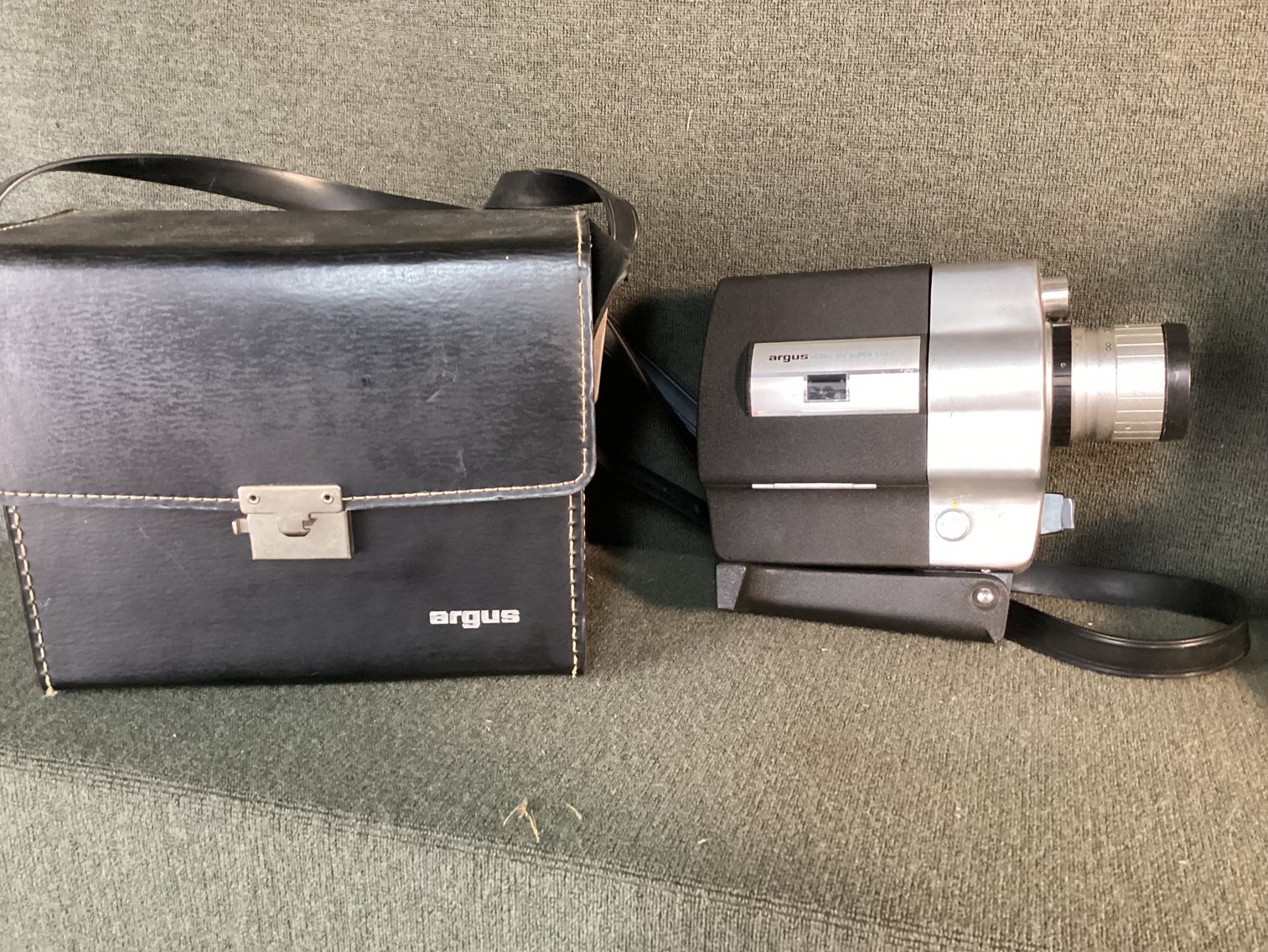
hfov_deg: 58.3
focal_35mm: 31
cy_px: 476
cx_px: 634
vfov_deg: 45.4
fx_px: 1136
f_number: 2.4
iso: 500
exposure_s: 1/30
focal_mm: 3.3
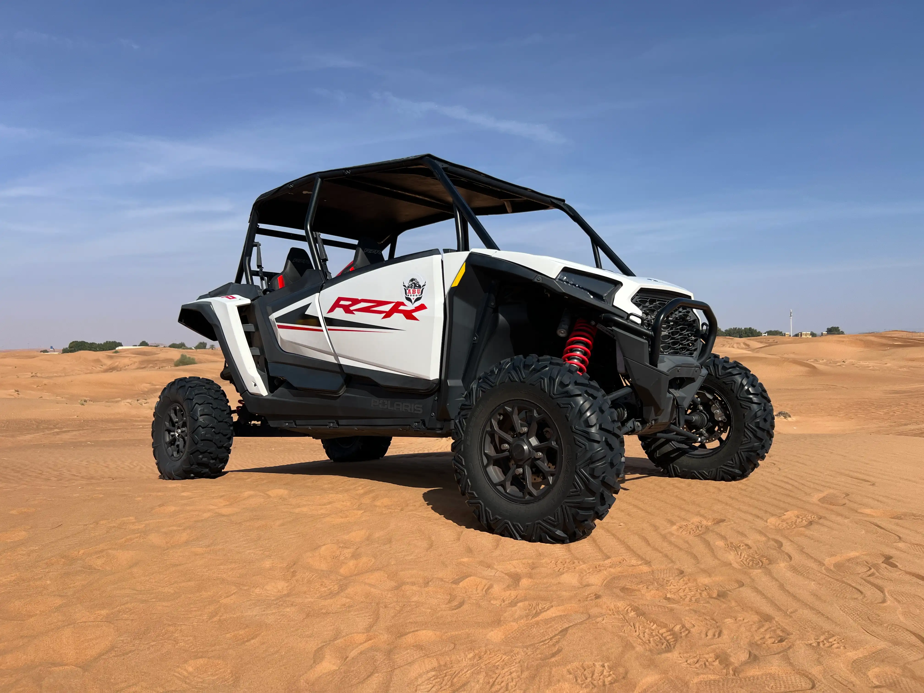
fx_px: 694
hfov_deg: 67.3
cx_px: 462
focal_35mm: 26
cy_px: 346
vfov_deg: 53.1
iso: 50
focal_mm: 5.7
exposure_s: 1/6211
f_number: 1.5
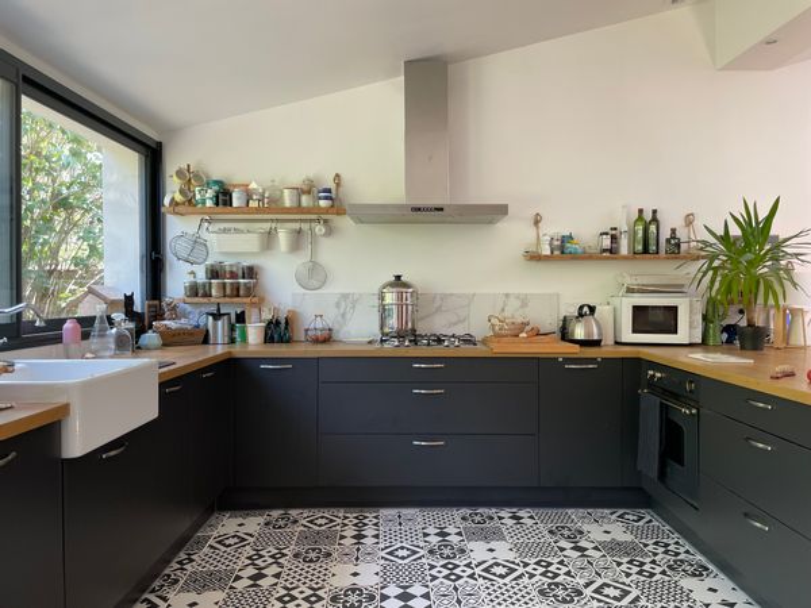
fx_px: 609
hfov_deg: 67.3
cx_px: 406
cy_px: 304
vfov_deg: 53.1
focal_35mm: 26
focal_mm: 4.2
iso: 64
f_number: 1.6
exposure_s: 1/121
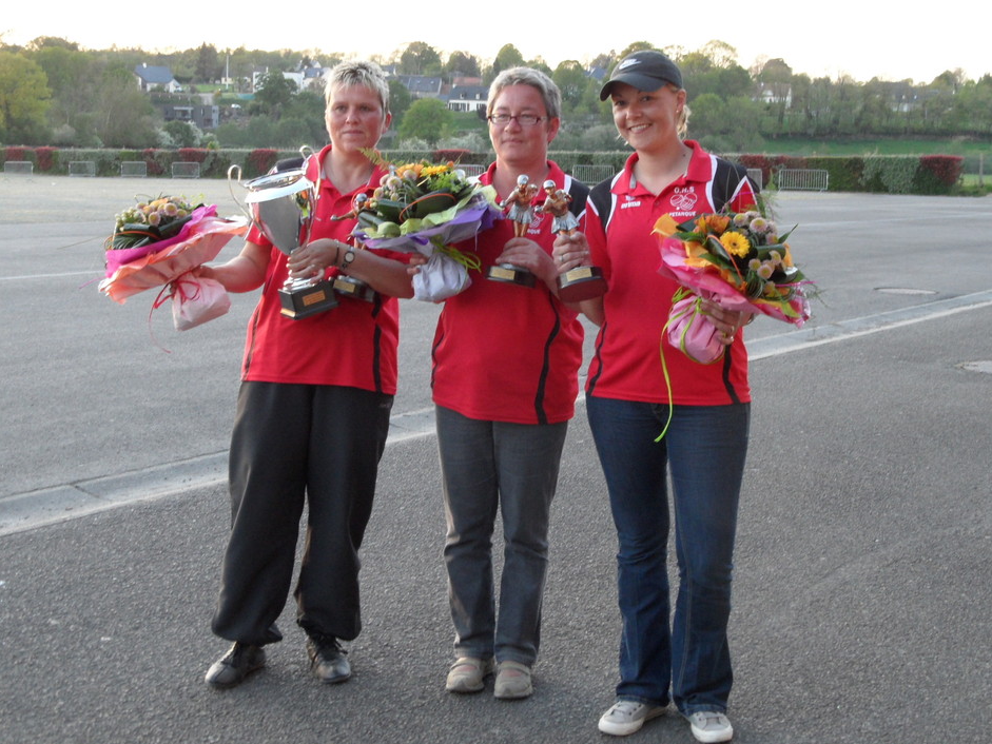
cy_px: 372
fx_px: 1462
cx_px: 504
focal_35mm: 51
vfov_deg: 28.6
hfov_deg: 37.5
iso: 200
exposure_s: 1/45
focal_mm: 8.2
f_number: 3.8
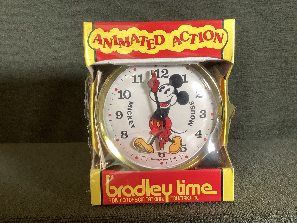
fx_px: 266
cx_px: 148
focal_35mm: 31
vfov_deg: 45.4
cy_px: 112
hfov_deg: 58.3
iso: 125
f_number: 2.4
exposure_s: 1/60
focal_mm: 3.3
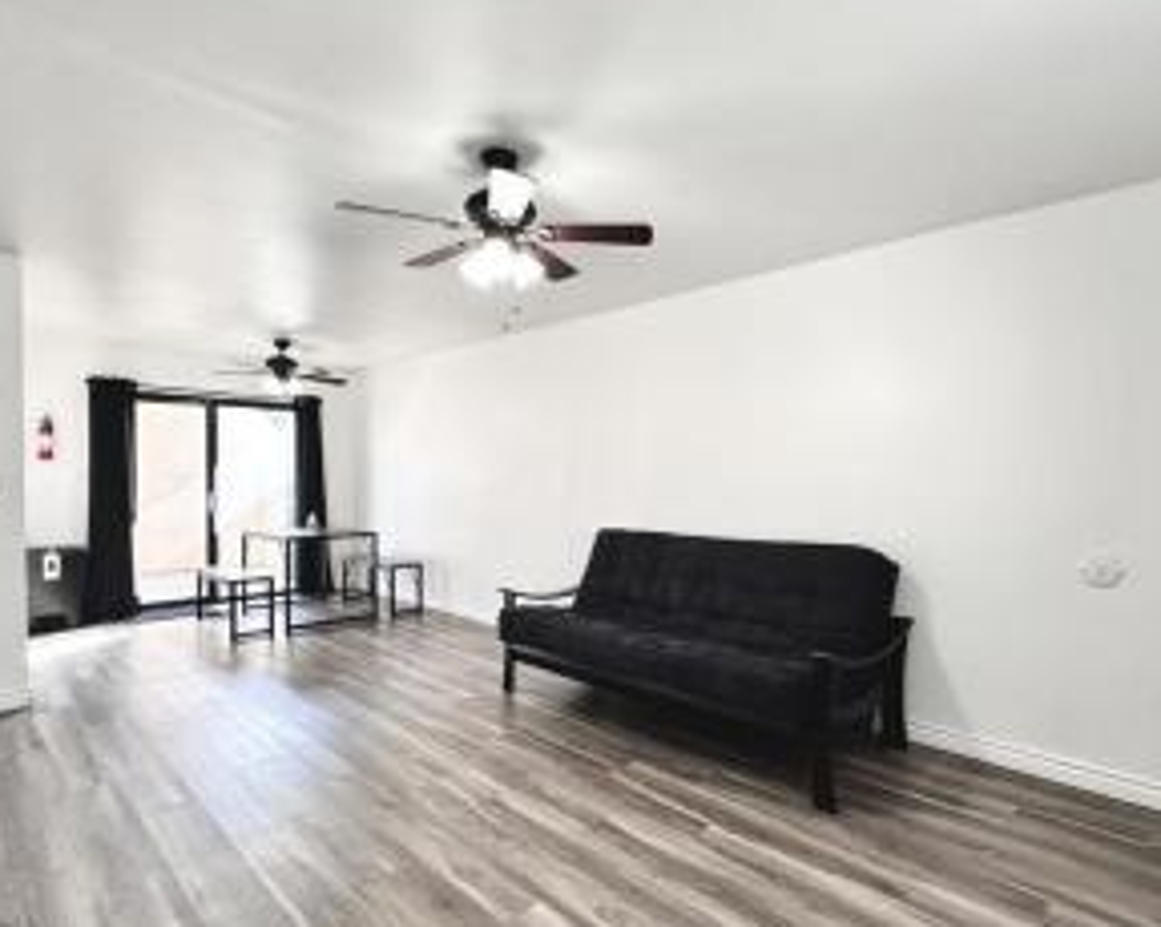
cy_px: 488
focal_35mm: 19
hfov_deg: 83.2
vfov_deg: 70.7
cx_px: 625
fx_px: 652
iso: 200
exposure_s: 1/120
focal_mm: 2.22
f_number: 2.2
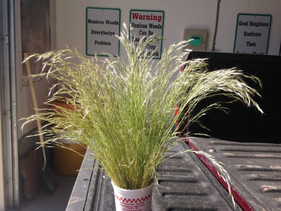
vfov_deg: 43.0
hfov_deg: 55.3
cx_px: 140
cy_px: 106
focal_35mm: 33
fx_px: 268
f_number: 2.4
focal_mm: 4.12
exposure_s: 1/951
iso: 50
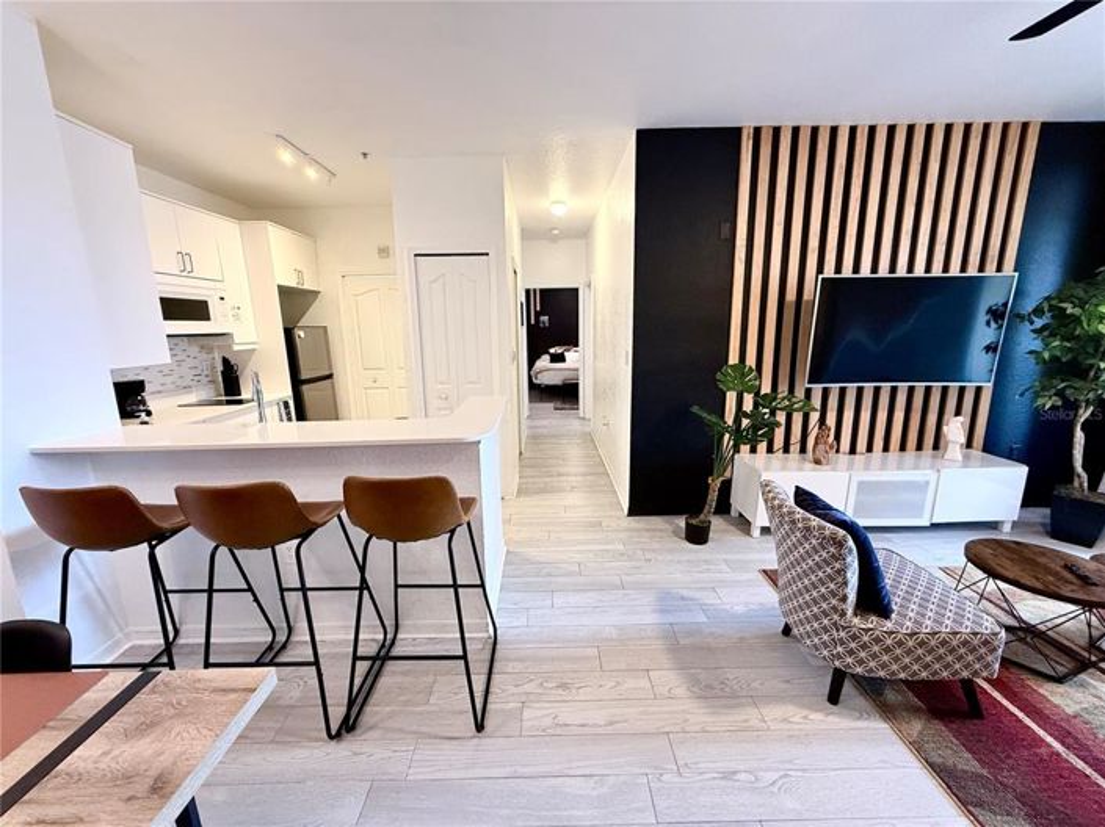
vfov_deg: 85.6
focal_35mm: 14
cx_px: 552
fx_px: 447
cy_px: 414
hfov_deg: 102.1
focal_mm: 2.22
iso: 400
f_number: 2.2
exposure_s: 1/60
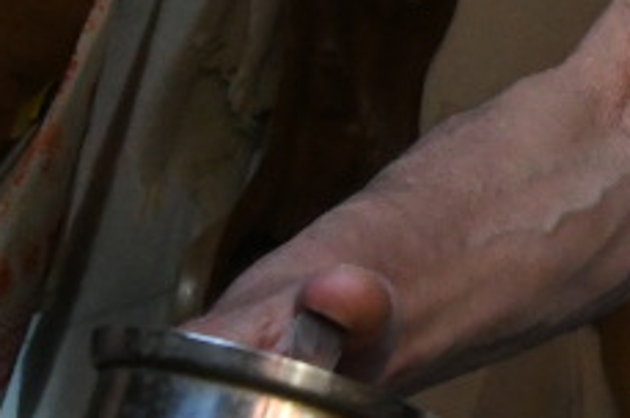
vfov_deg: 8.0
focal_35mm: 170
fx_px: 2971
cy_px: -16
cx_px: 919
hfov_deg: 11.6
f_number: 9
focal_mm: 24
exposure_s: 1/125
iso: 5000
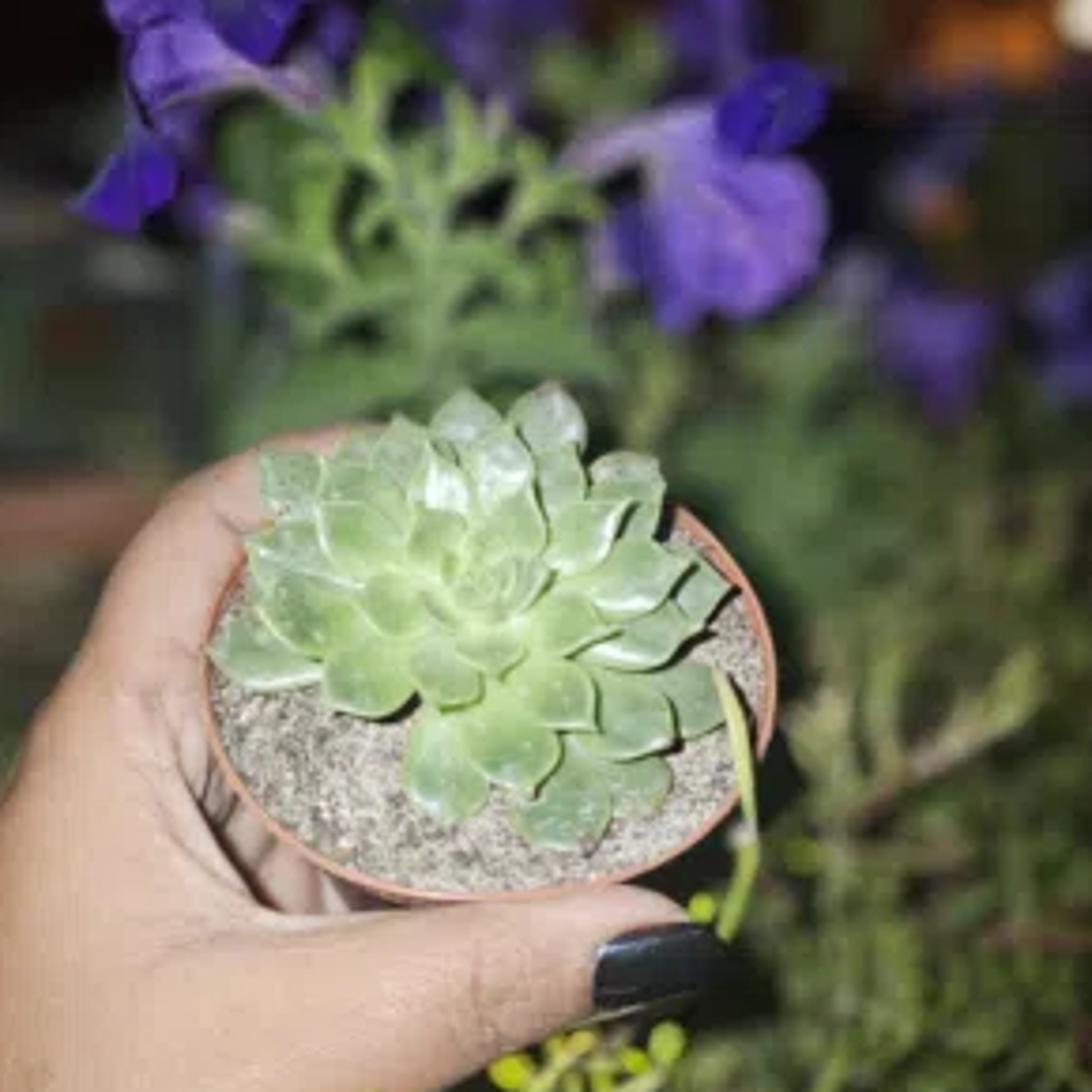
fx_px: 999
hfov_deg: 57.3
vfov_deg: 57.2
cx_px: 554
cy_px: 606
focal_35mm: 28
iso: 250
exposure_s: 1/100
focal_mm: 6.3
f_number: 1.7
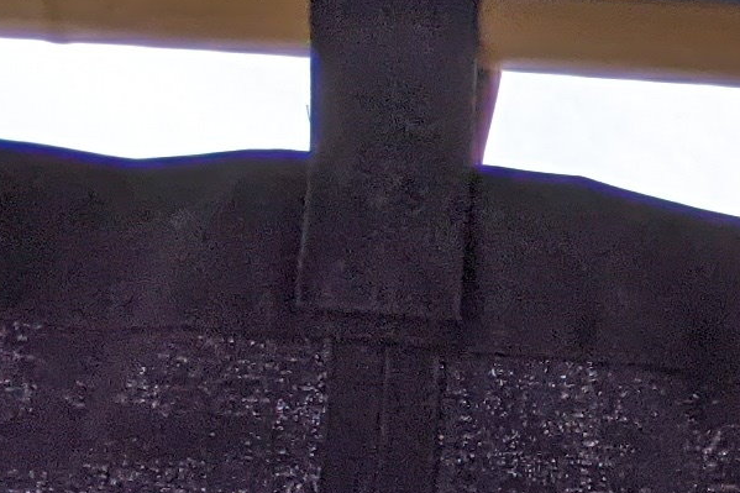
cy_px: 1407
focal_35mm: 189
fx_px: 3884
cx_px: 2282
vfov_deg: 6.7
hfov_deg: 8.8
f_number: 1.73
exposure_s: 1/2597
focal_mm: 4.38
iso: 61
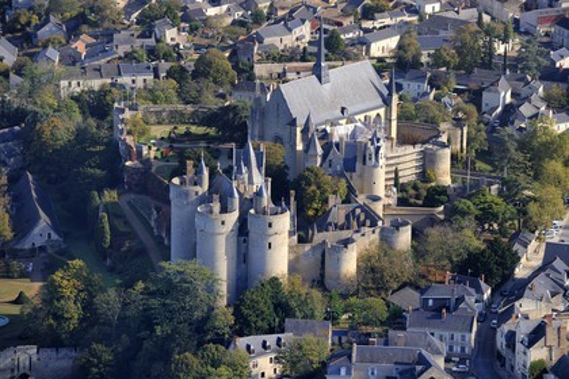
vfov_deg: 7.8
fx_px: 2766
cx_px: 284
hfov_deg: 11.7
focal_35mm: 175
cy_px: 190
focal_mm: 175
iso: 400
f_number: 5.6
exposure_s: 1/800
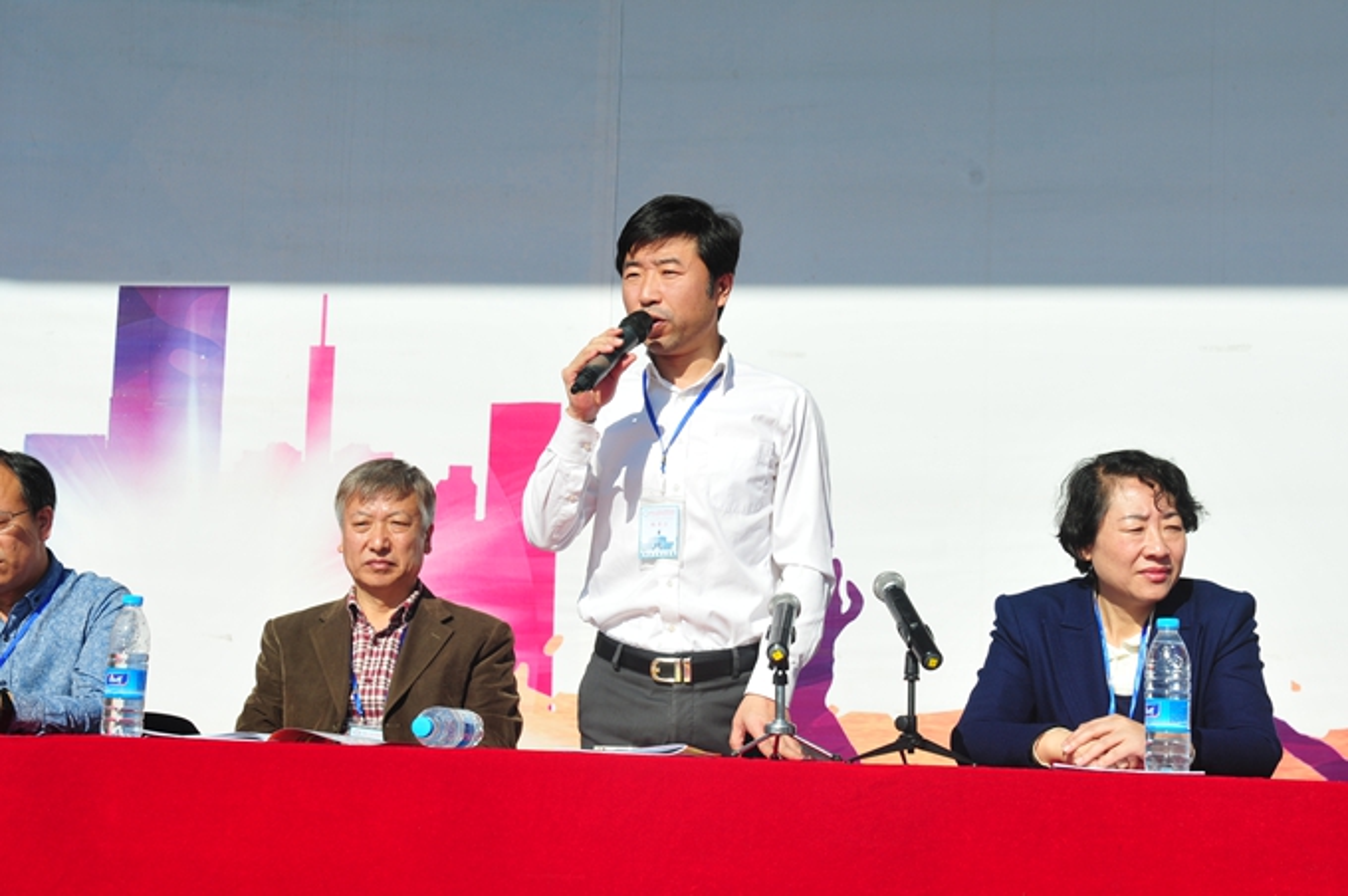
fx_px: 2357
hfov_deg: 31.9
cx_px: 674
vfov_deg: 21.5
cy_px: 448
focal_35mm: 63
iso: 250
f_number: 10
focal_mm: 42
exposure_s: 1/400
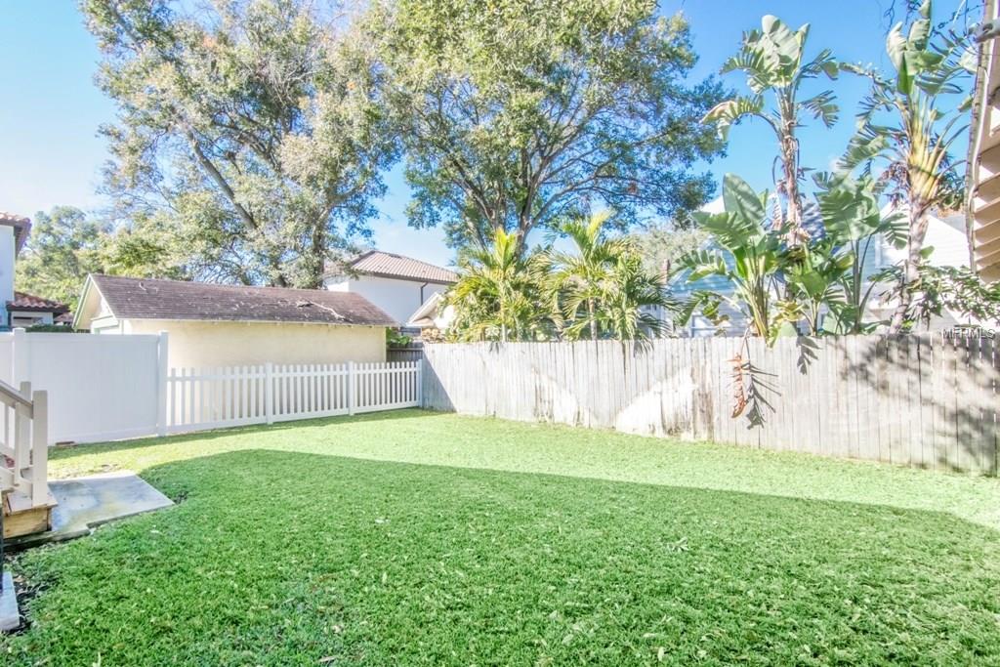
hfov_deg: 95.0
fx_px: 458
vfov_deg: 72.1
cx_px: 500
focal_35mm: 16
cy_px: 334
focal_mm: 11
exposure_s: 1/40
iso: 640
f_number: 20
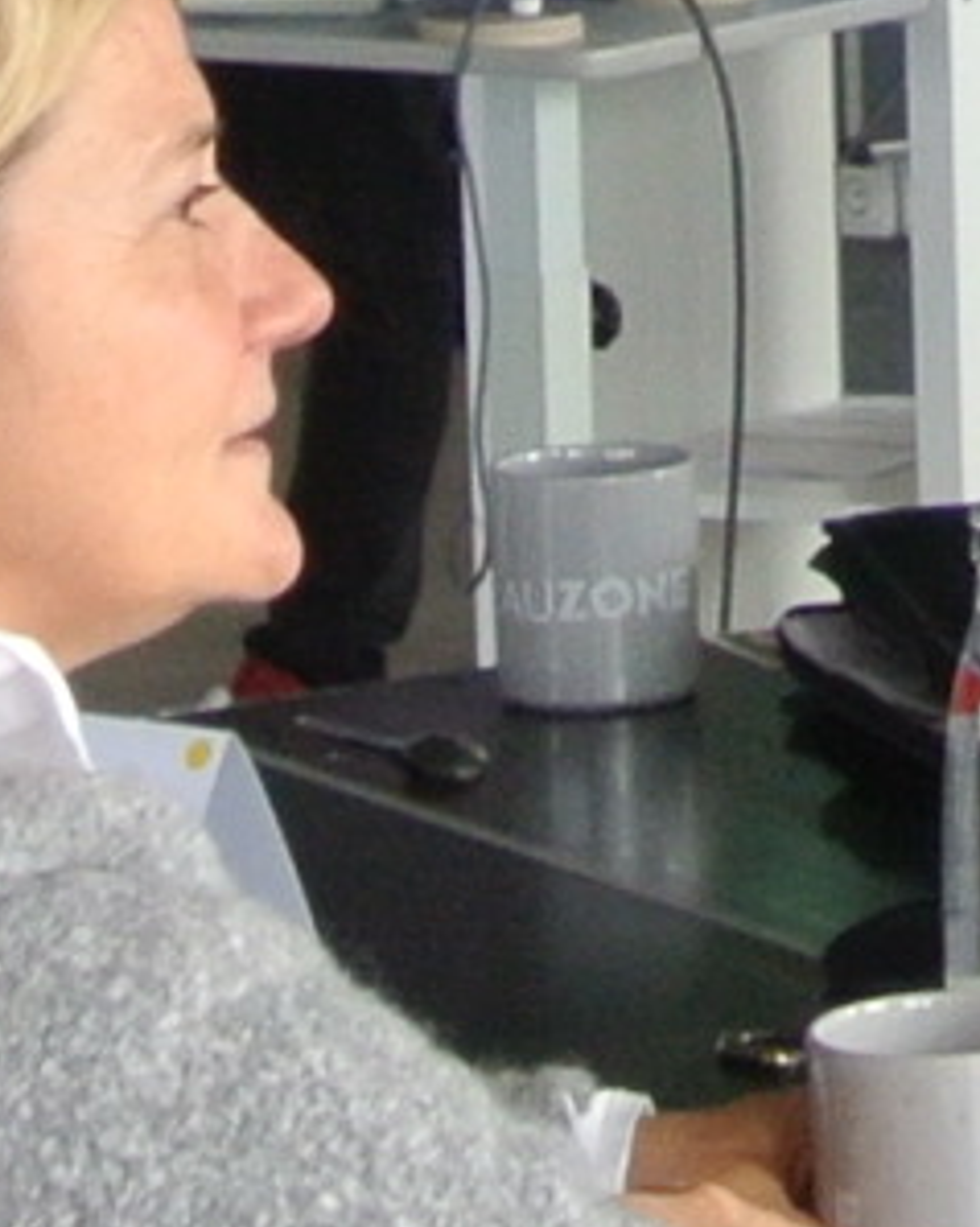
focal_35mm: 247
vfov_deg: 7.8
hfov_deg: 5.8
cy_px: -247
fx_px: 8964
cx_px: 3072
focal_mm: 10
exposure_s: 1/80
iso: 400
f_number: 3.5
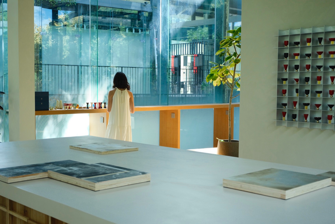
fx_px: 419
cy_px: 112
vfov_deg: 29.9
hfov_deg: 43.6
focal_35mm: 45
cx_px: 168
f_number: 3.6
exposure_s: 1/250
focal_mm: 30
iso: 800
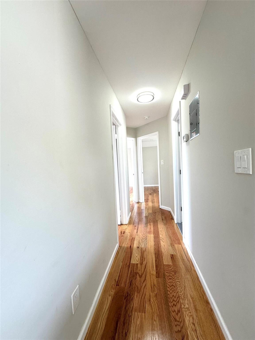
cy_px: 170
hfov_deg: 85.7
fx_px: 138
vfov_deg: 102.1
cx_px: 128
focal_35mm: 14
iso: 100
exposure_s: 1/120
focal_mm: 2.22
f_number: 2.2
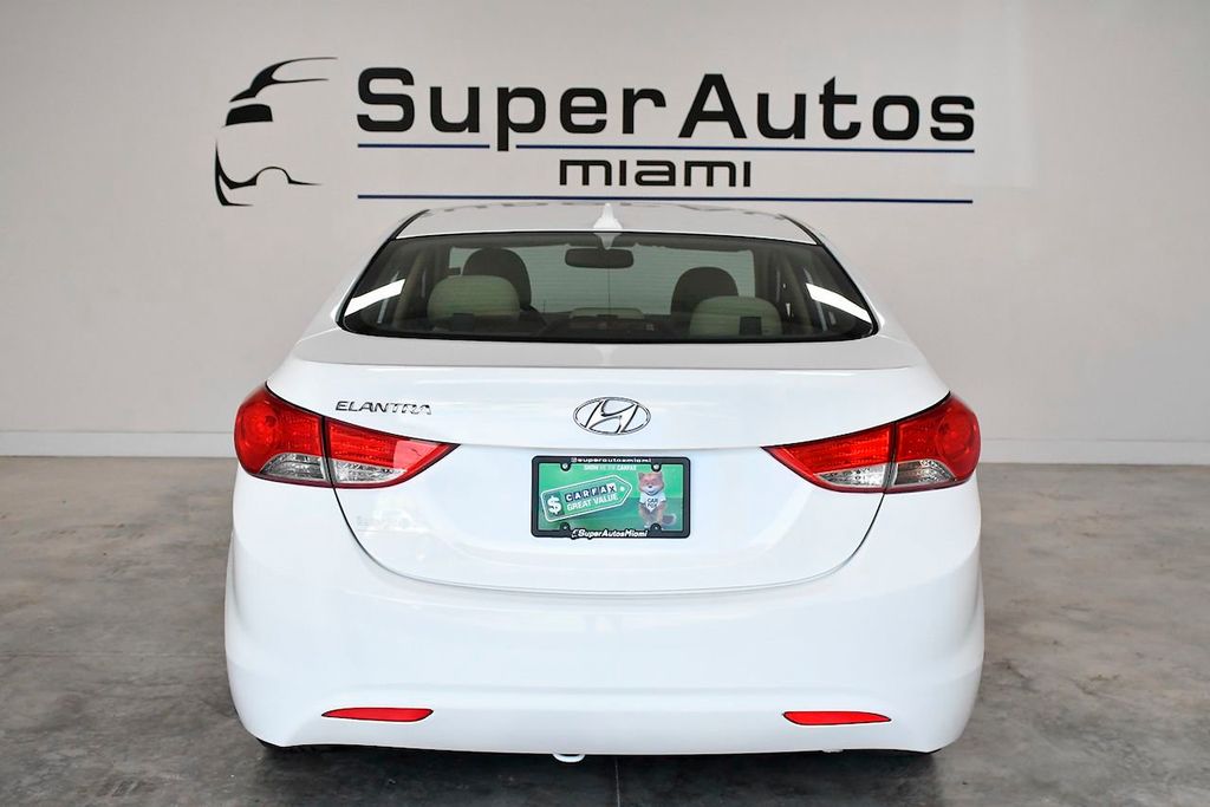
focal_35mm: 39
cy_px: 404
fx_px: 1311
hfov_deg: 49.5
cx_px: 605
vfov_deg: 34.2
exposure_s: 1/3200
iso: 2500
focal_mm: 26
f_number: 4.5
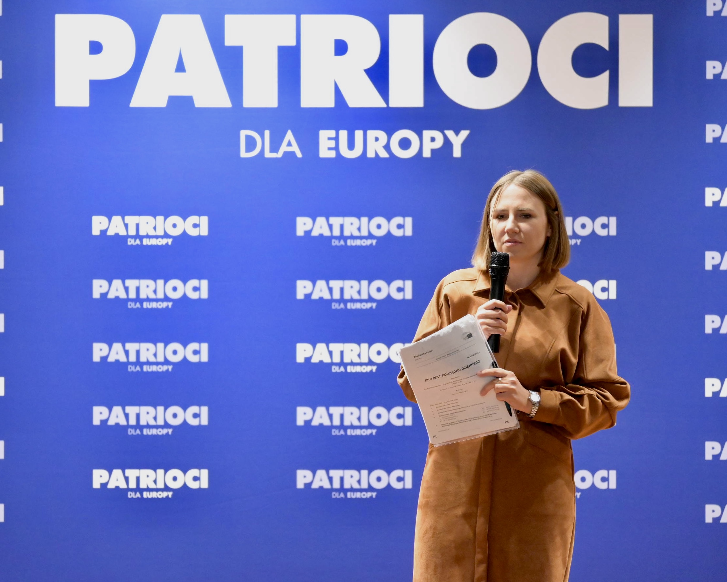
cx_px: 353
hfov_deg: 10.3
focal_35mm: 187
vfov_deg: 8.3
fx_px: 4024
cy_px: 291
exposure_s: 1/30
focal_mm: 110
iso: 6400
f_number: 5
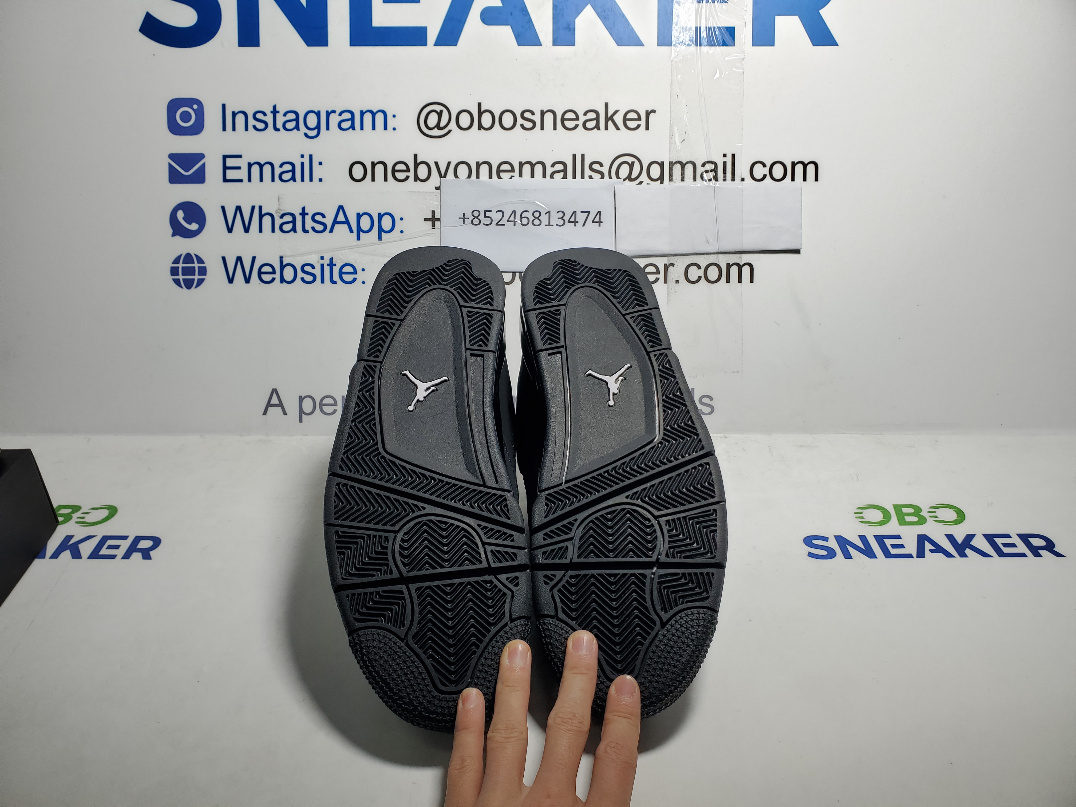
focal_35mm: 26
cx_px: 538
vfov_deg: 53.1
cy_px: 404
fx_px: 808
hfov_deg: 67.3
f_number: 2.4
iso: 50
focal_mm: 4.3
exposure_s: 1/314
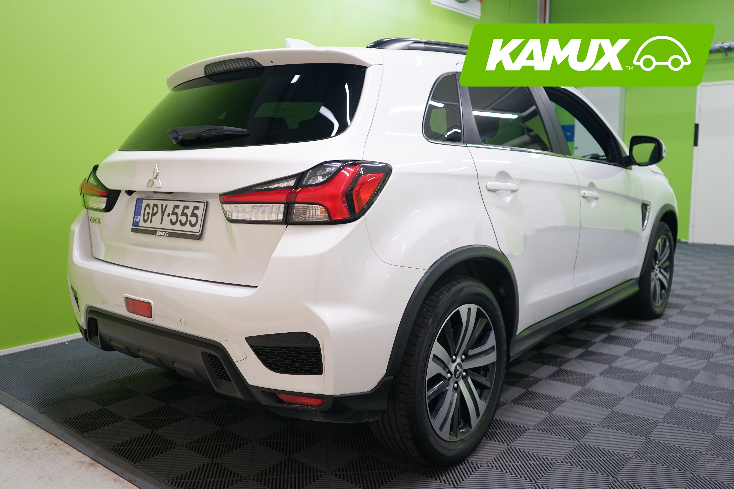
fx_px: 591
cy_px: 244
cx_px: 367
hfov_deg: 63.7
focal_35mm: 29
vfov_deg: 45.0
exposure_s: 1/50
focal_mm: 29
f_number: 3.5
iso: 500
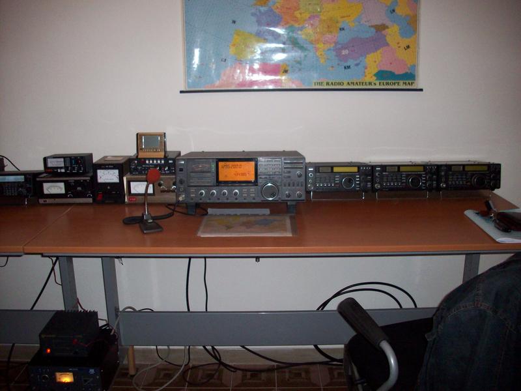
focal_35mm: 37
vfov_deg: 38.7
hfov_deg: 50.1
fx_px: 557
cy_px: 196
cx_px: 260
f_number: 2.8
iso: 160
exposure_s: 1/45
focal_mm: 6.2
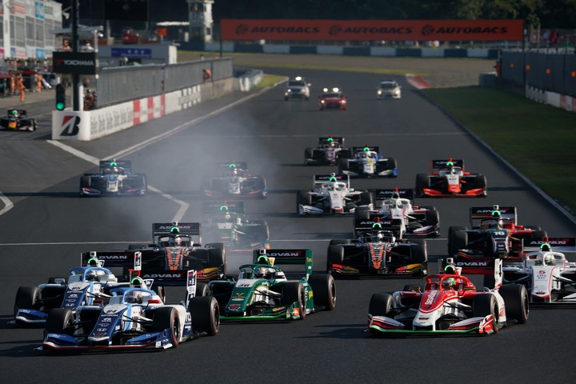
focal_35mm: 368
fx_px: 5888
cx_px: 288
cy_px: 192
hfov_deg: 5.6
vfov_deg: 3.7
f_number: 8
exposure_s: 1/800
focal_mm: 368
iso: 200
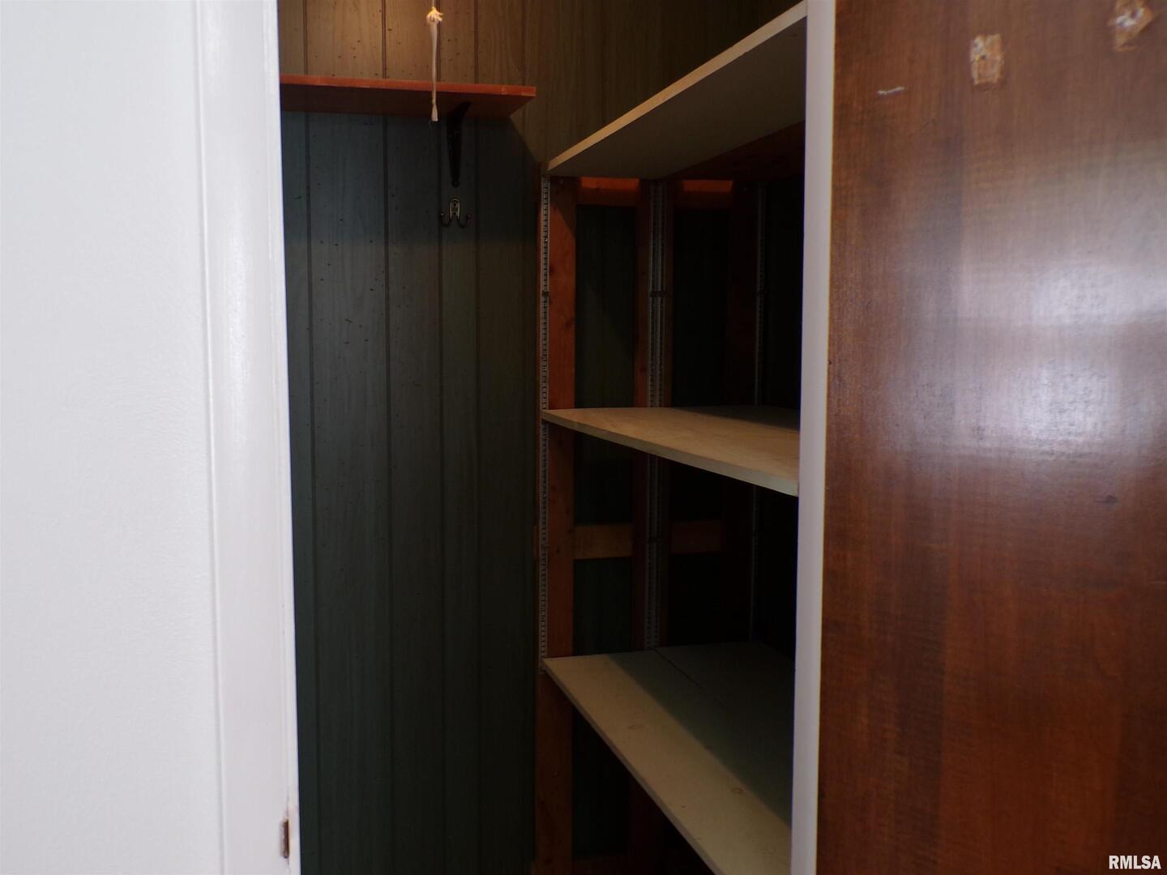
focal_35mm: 32
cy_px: 438
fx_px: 1079
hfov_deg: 56.8
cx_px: 584
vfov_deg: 44.2
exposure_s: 1/17
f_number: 3.2
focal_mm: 5.8
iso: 160
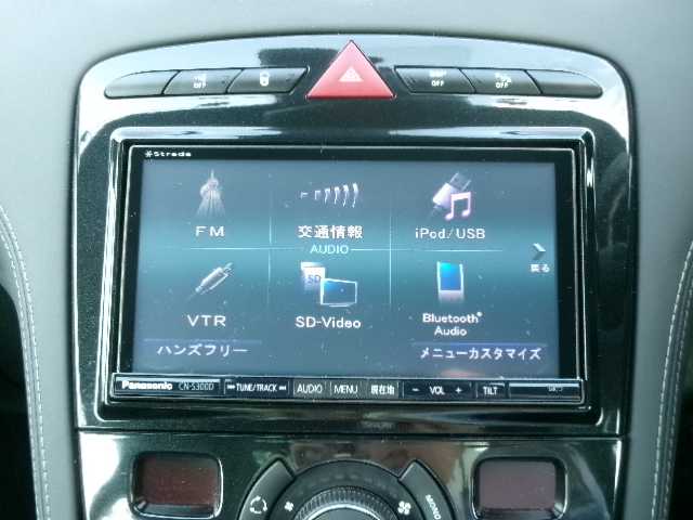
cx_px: 346
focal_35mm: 53
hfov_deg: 36.2
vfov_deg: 27.5
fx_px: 1061
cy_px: 260
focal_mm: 9.5
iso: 400
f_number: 4.9
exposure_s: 1/34
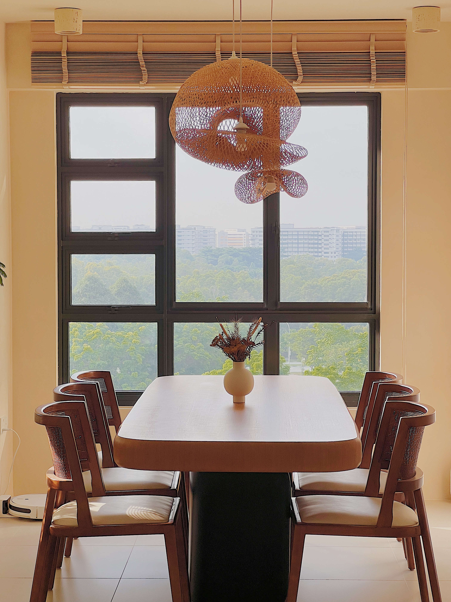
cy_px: 301
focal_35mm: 77
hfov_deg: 19.1
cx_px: 226
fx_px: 1338
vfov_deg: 25.3
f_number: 2.8
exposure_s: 1/99
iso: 50
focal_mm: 9
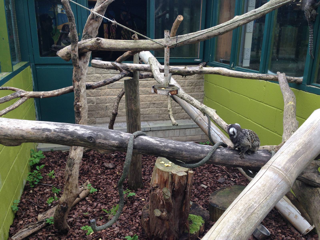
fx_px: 305
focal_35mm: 33
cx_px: 160
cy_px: 120
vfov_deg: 42.9
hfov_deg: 55.4
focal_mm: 4.12
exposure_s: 1/200
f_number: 2.4
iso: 50
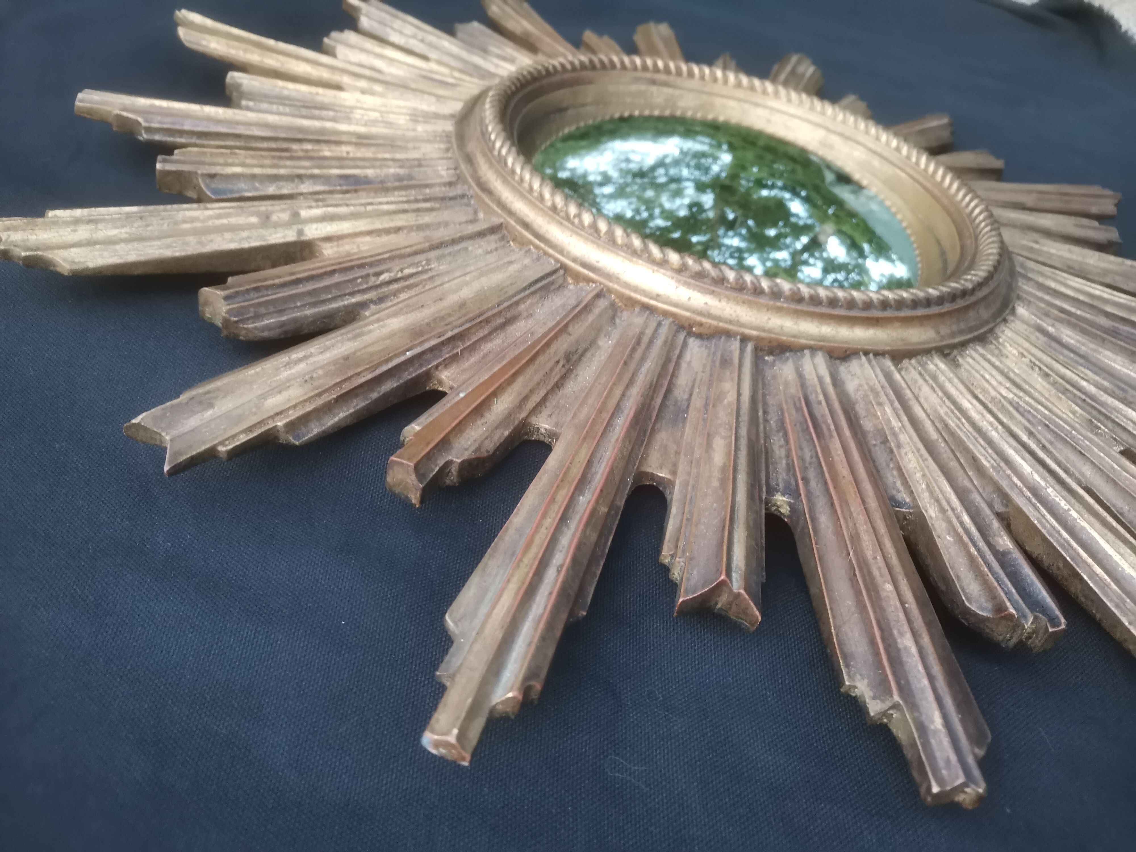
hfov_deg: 67.3
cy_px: 426
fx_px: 853
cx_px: 568
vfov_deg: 53.1
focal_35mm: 26
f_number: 1.8
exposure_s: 1/25
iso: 800
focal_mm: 4.75
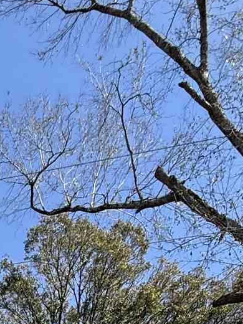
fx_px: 580
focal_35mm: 62
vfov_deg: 22.1
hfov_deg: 21.6
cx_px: -62
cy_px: 551
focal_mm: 2.22
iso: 50
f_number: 2.2
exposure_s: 1/760
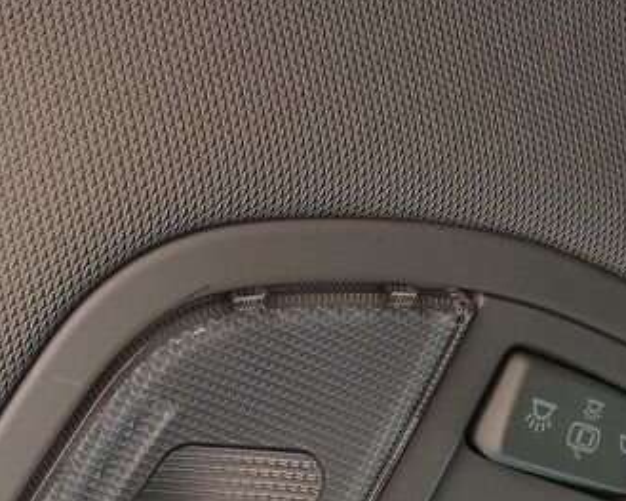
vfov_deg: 18.1
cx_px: 270
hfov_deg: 24.1
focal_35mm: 79
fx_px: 1463
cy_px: 659
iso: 125
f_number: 1.8
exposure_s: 1/50
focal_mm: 3.98
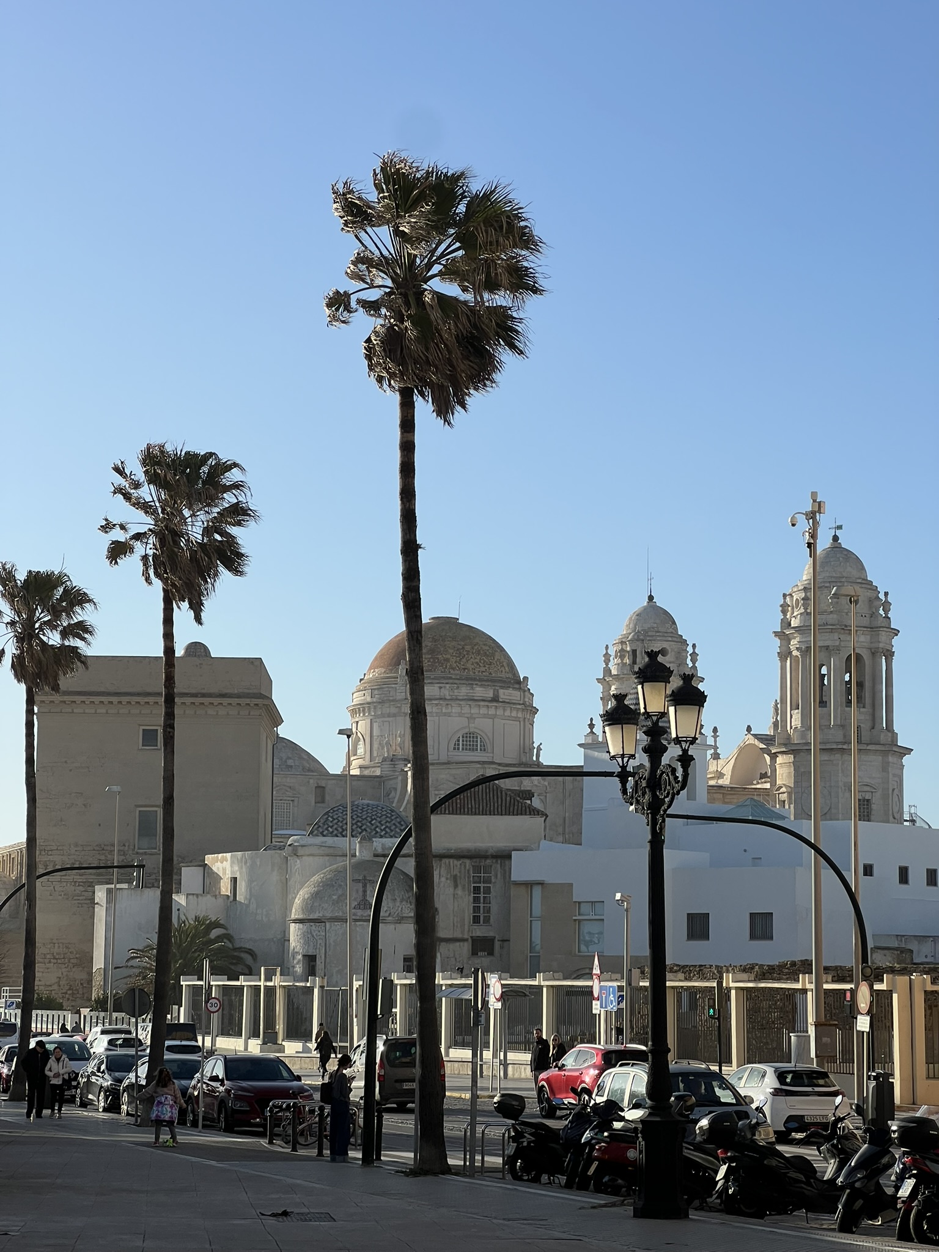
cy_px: 626
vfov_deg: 25.3
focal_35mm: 77
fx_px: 2785
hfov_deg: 19.1
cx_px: 470
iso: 32
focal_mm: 9
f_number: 2.8
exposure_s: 1/978
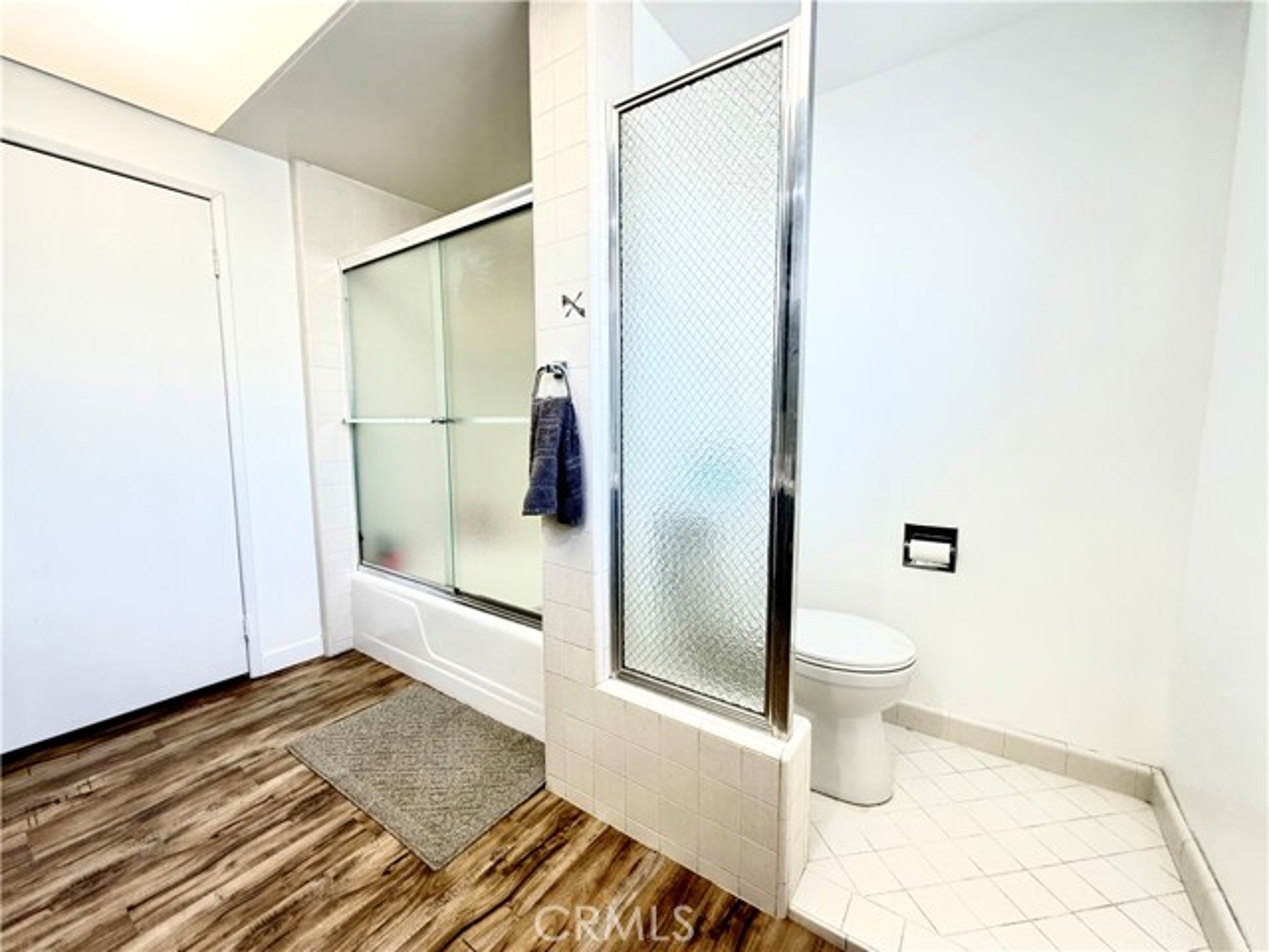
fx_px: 513
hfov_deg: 102.1
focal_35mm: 14
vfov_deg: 85.7
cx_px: 634
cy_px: 476
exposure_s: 1/60
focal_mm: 2.22
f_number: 2.2
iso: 160
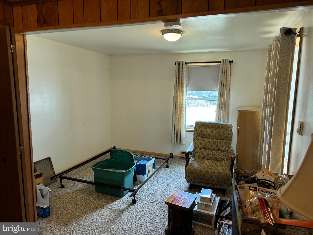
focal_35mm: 24
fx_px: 217
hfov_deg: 71.6
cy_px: 118
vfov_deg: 56.8
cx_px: 156
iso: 250
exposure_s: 1/60
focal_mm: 6.76
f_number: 1.78
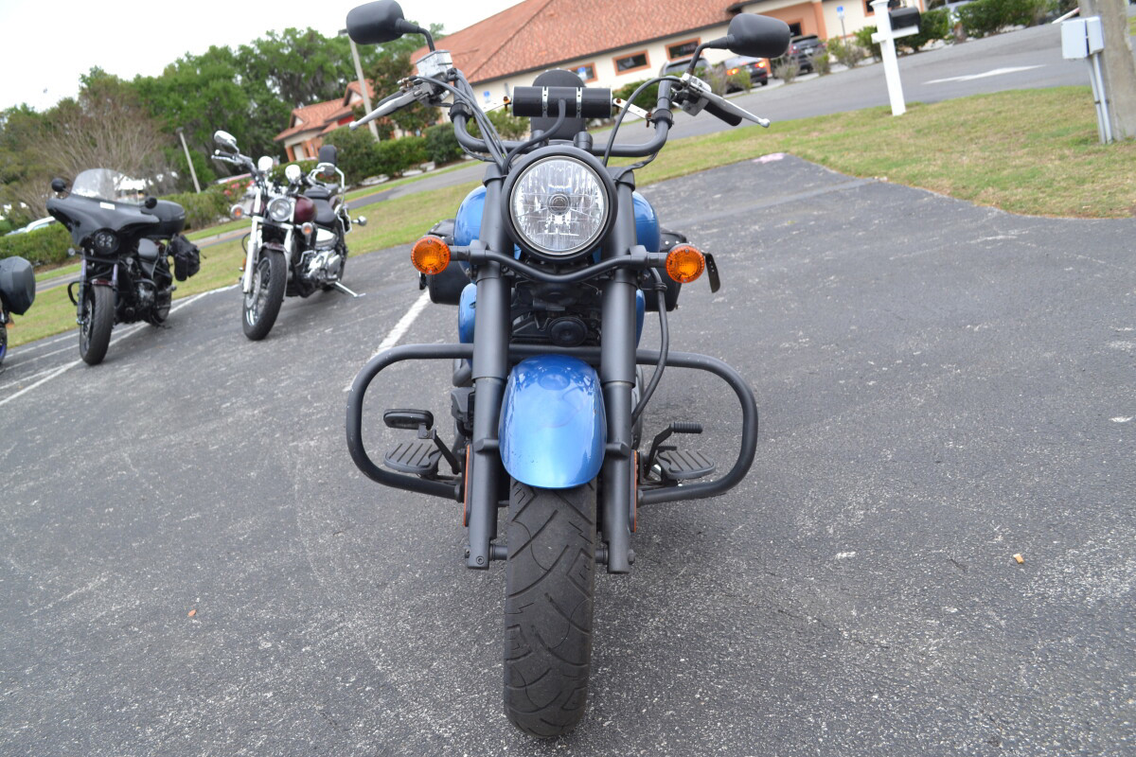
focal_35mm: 33
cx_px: 568
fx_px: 1041
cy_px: 378
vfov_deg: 40.0
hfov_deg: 57.2
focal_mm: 22
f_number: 5.6
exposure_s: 1/125
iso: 400
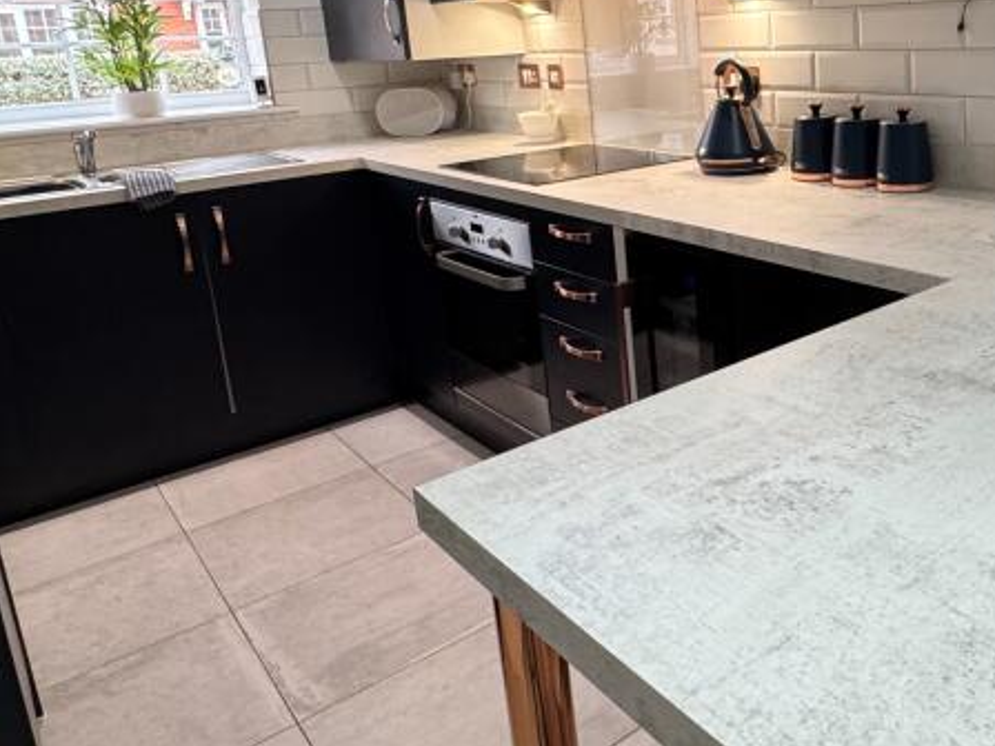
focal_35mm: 32
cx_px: 780
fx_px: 920
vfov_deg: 43.2
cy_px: 218
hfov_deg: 53.5
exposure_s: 1/100
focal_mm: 2.22
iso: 250
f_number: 2.2
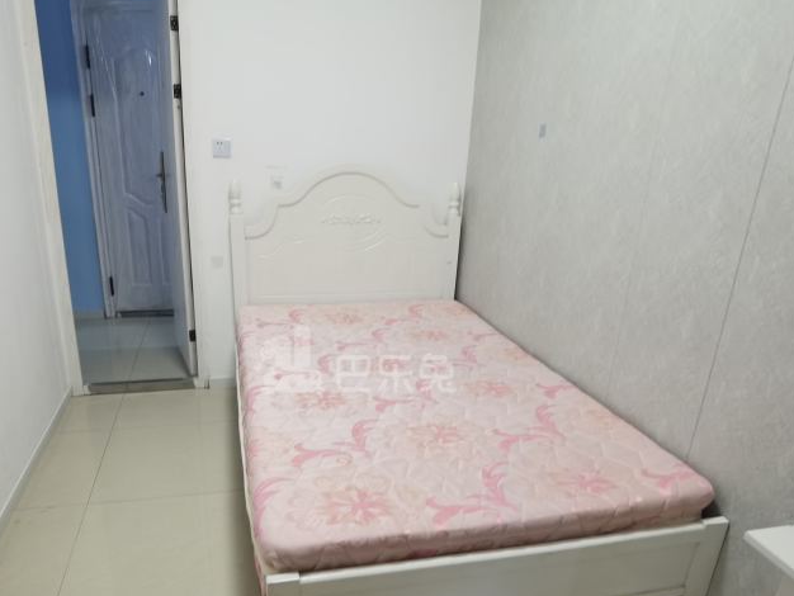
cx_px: 355
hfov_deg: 73.7
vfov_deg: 58.4
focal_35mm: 23
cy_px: 360
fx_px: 528
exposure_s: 1/33.3
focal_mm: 4.4
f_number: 1.8
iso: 250
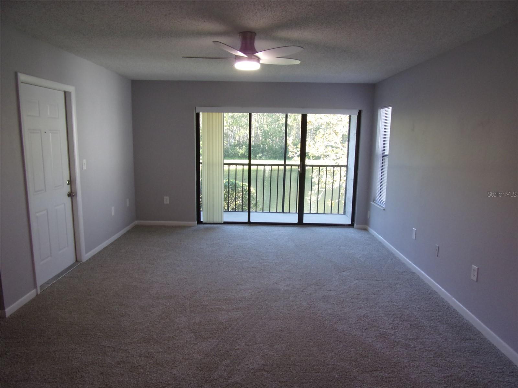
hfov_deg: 71.6
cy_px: 194
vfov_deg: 56.8
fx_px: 359
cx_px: 259
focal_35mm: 24
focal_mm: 4.3
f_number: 3.3
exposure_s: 1/34
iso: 115
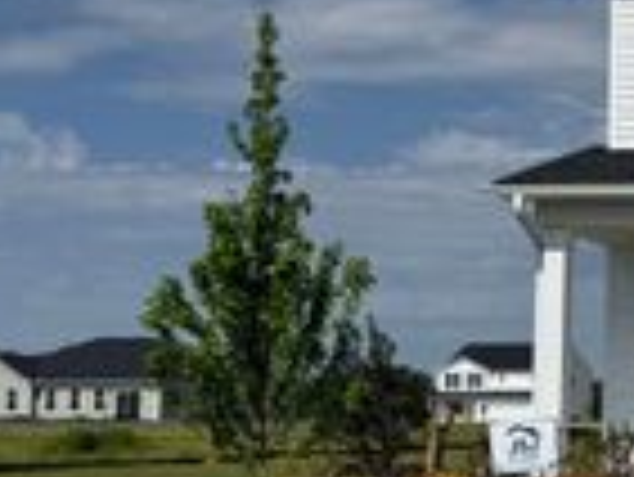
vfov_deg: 17.4
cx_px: 1111
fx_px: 1558
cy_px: 308
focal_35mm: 85
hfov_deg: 18.5
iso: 64
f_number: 1.78
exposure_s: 1/14286
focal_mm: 6.76
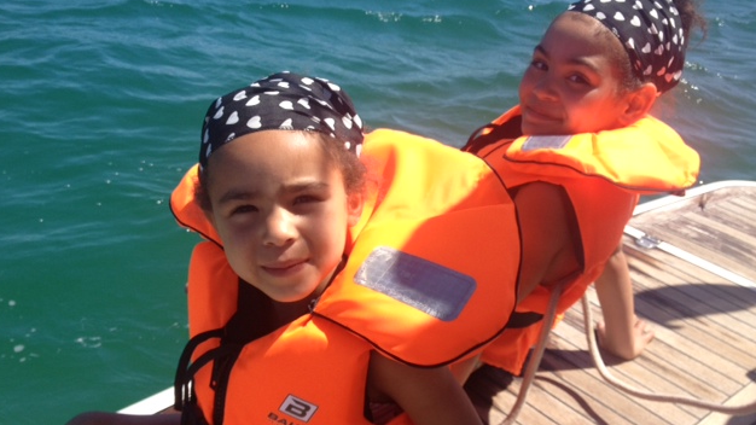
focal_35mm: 39
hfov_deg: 51.6
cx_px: 372
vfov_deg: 30.4
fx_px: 782
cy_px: 232
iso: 50
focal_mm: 4.28
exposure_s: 1/1175
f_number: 2.4
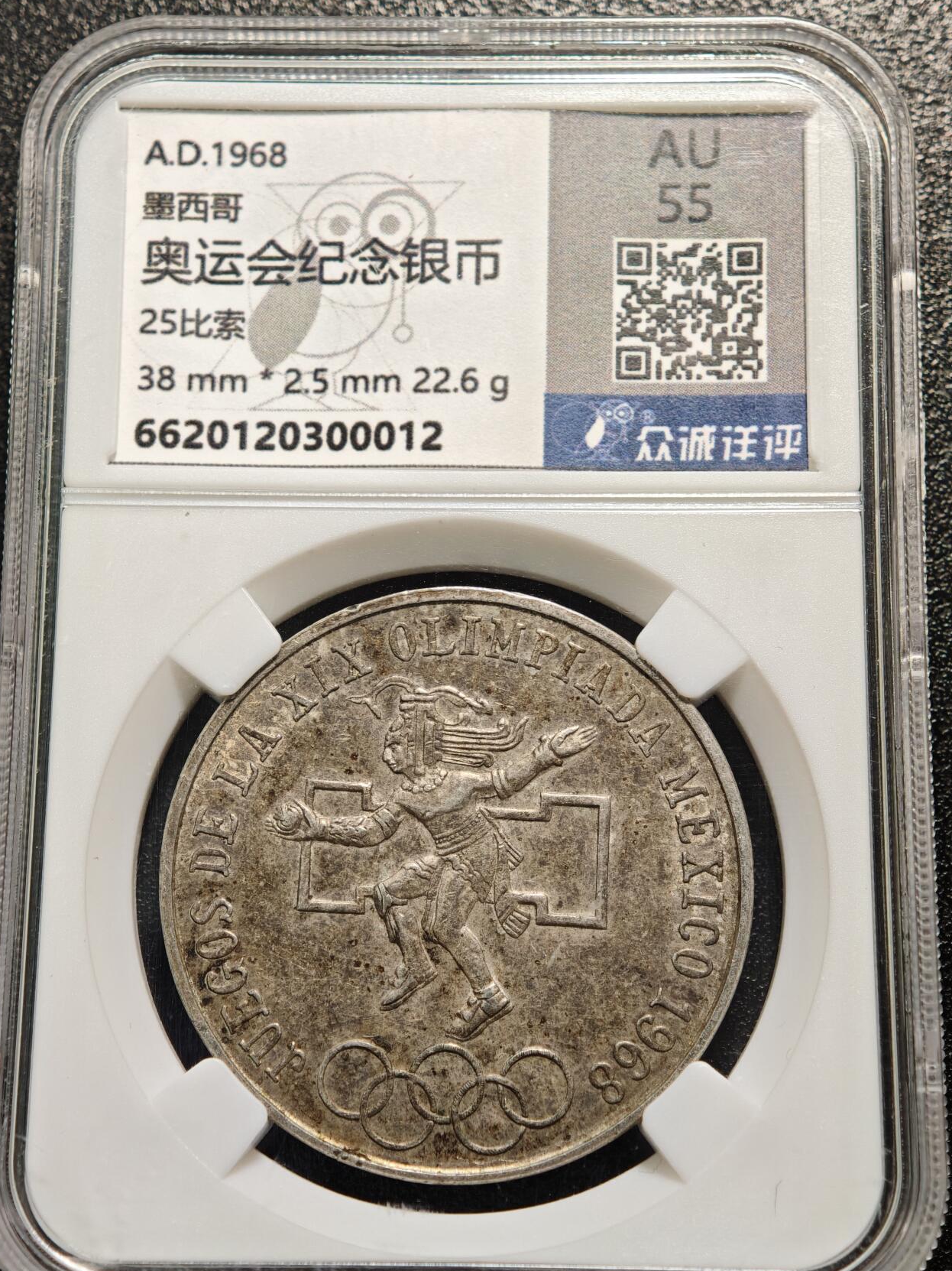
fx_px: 2384
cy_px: 668
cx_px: 471
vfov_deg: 29.8
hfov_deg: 22.6
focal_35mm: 65
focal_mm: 9
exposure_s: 1/120
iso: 640
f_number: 2
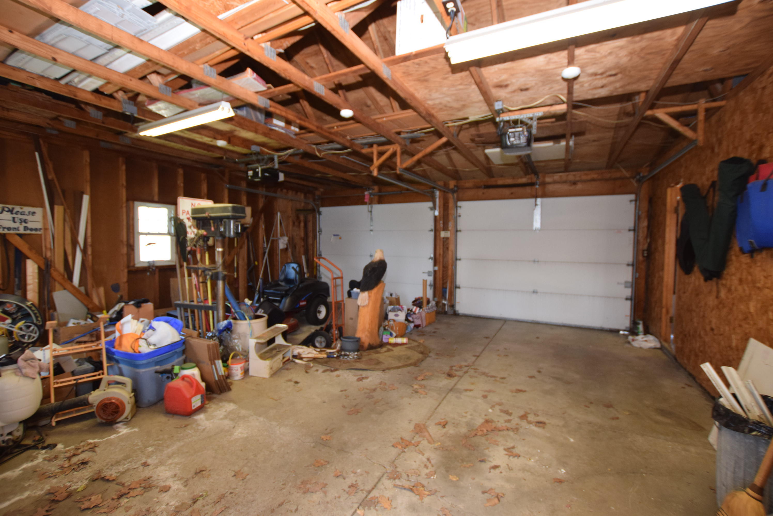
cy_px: 258
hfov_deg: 100.3
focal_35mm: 15
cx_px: 386
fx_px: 322
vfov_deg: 77.4
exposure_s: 1/60
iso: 800
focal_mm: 10
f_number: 3.5
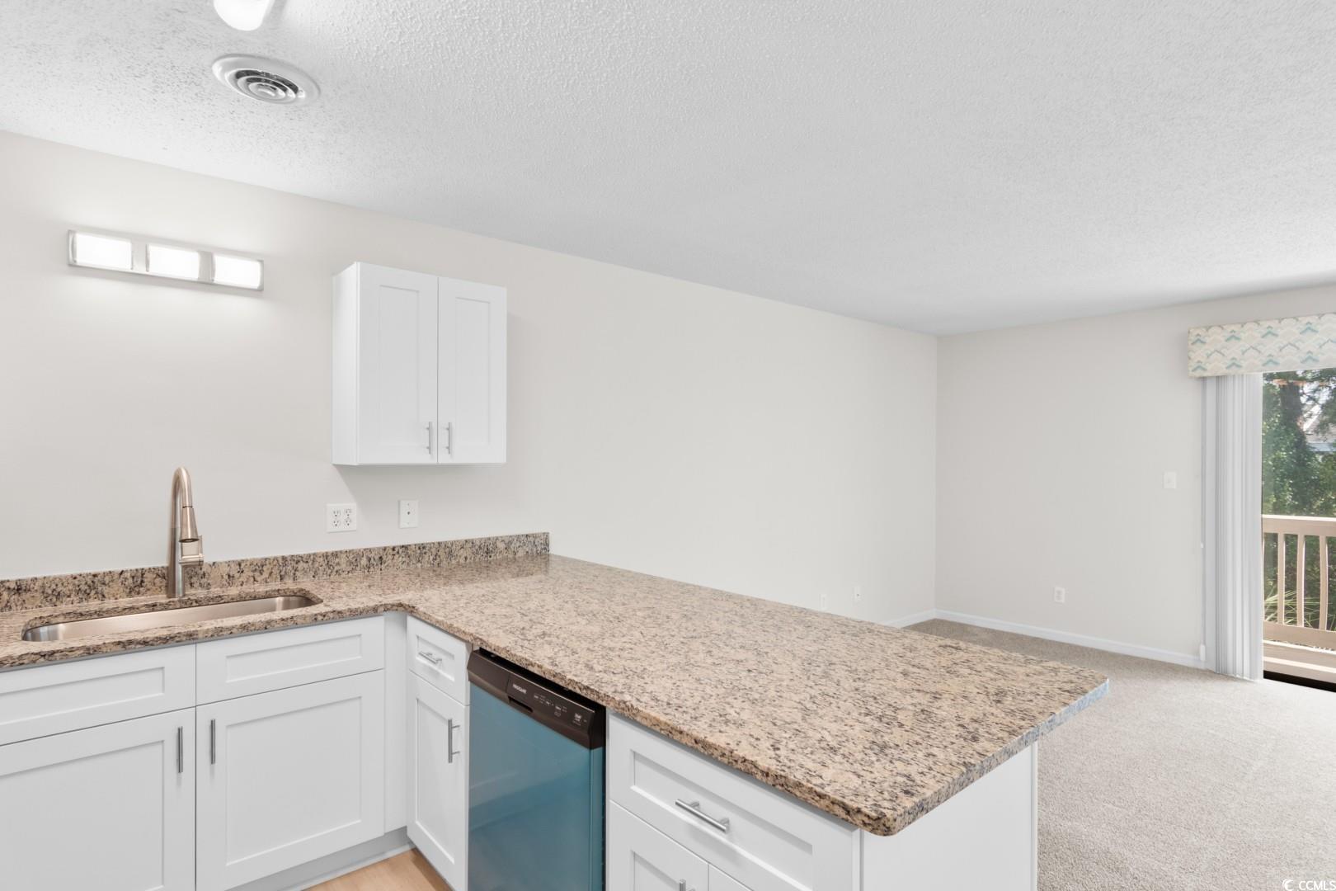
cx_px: 668
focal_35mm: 18
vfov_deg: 67.4
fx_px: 668
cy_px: 446
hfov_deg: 90.0
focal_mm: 12
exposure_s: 1/1.25
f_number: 4.8
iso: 100
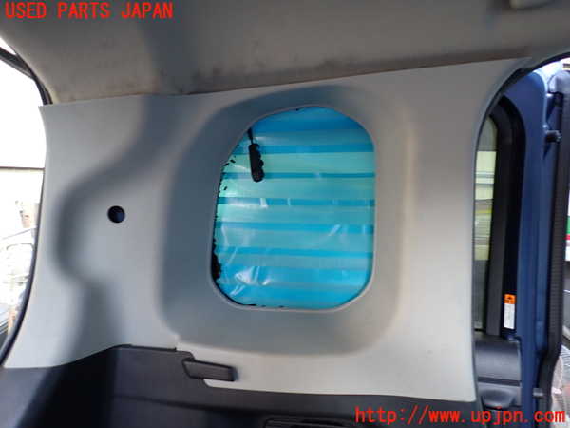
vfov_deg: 54.9
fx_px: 412
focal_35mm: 25
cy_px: 214
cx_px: 285
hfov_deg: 69.4
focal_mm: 4.5
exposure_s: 1/40
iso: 200
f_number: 2
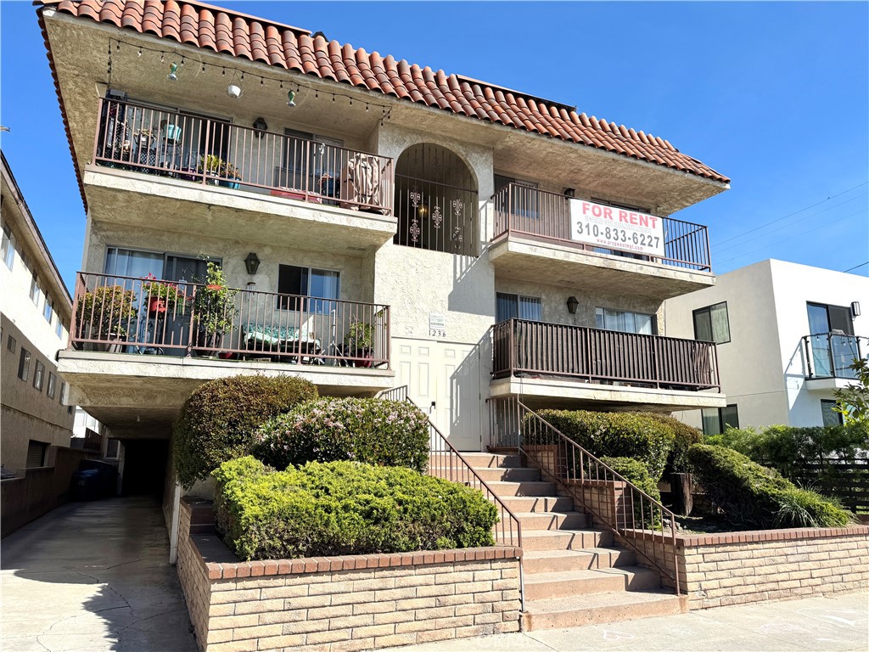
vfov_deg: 56.8
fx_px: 602
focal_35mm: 24
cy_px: 326
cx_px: 434
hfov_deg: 71.6
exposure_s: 1/4049
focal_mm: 6.76
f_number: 1.78
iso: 80
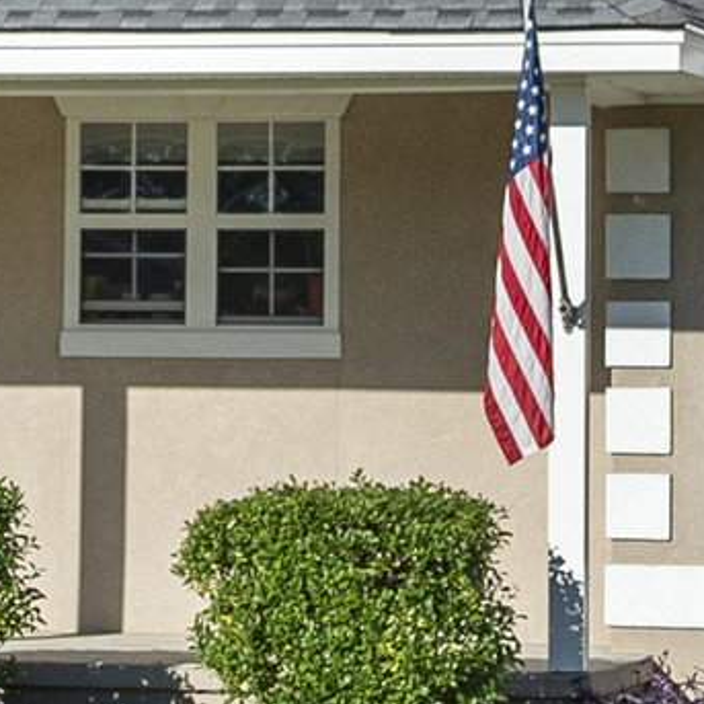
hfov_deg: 7.2
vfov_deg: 7.2
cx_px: 37
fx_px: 5614
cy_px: 133
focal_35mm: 244
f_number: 5.6
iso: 400
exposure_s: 1/2000
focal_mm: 32
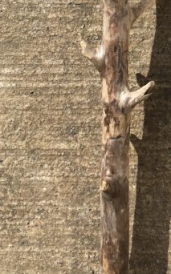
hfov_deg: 17.1
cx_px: 218
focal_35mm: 72
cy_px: -10
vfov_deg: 26.8
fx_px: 538
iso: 25
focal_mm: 4.15
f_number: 2.2
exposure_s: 1/2564
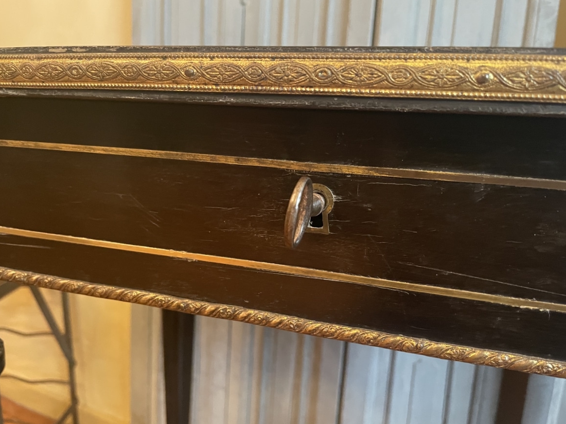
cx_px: 288
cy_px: 219
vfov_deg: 51.3
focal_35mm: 27
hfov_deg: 65.3
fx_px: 441
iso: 640
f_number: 1.6
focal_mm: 4.2
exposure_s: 1/25
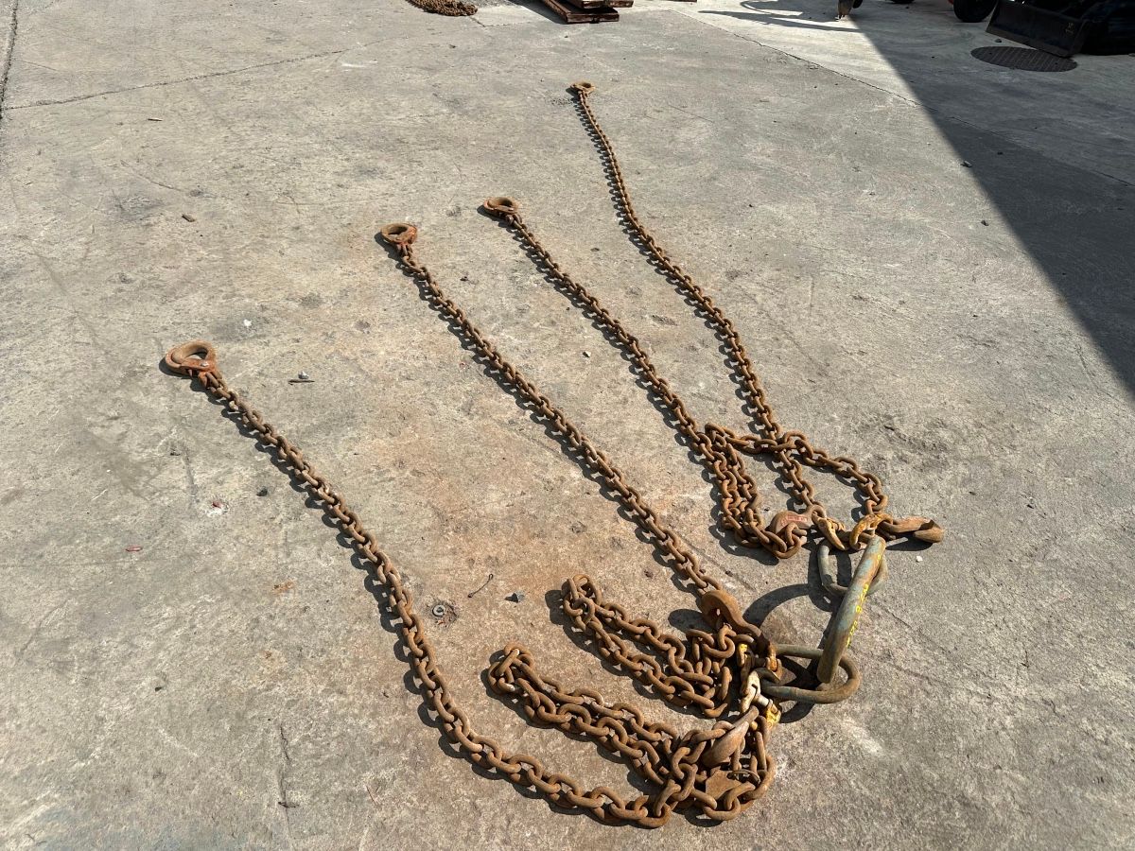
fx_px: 787
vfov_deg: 56.8
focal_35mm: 24
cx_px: 568
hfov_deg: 71.6
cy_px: 426
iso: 80
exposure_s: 1/4762
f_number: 1.78
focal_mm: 6.86
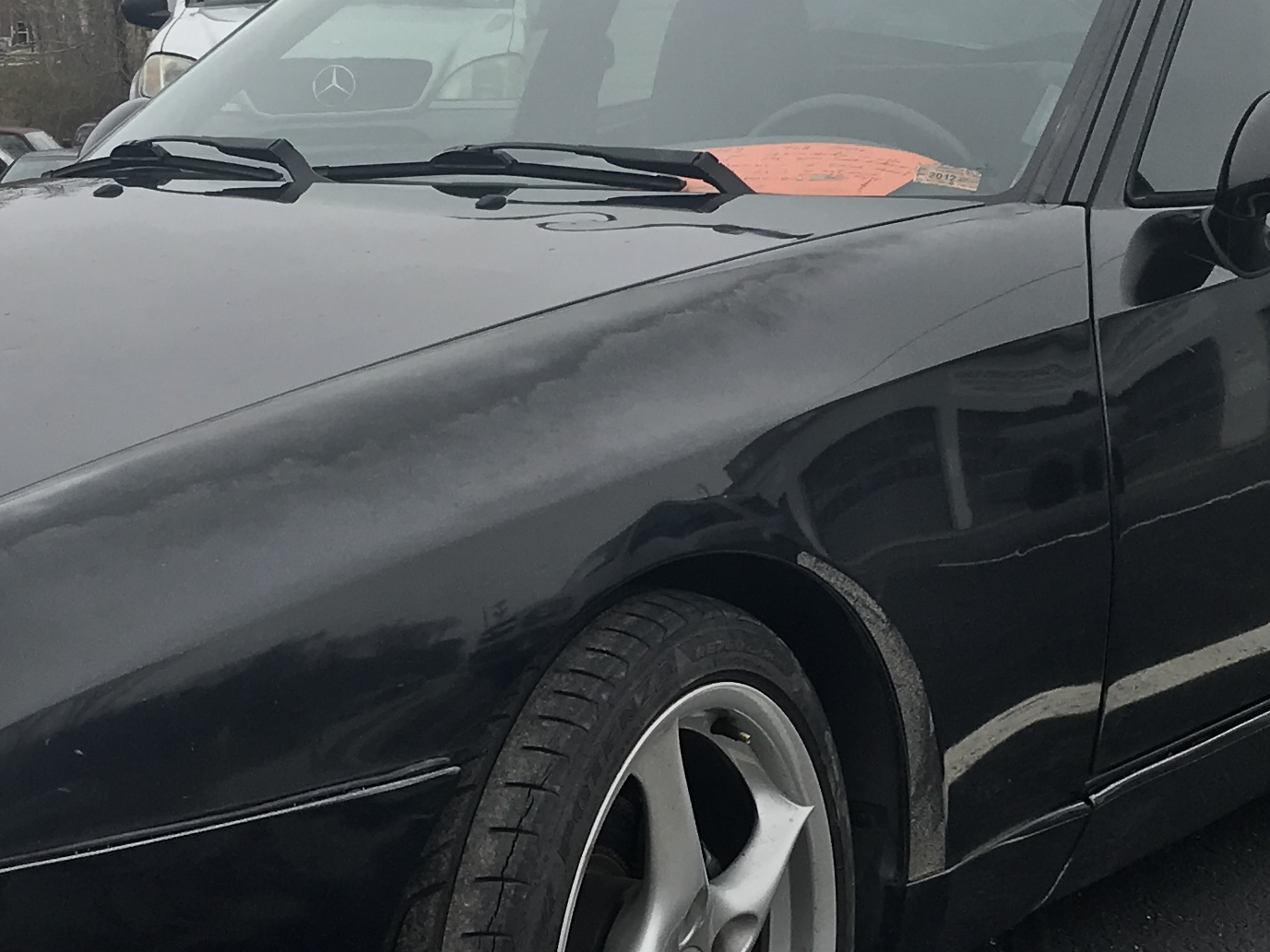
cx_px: 455
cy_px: 510
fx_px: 3009
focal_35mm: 82
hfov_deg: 23.8
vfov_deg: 18.0
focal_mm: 3.99
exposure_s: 1/958
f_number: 1.8
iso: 20
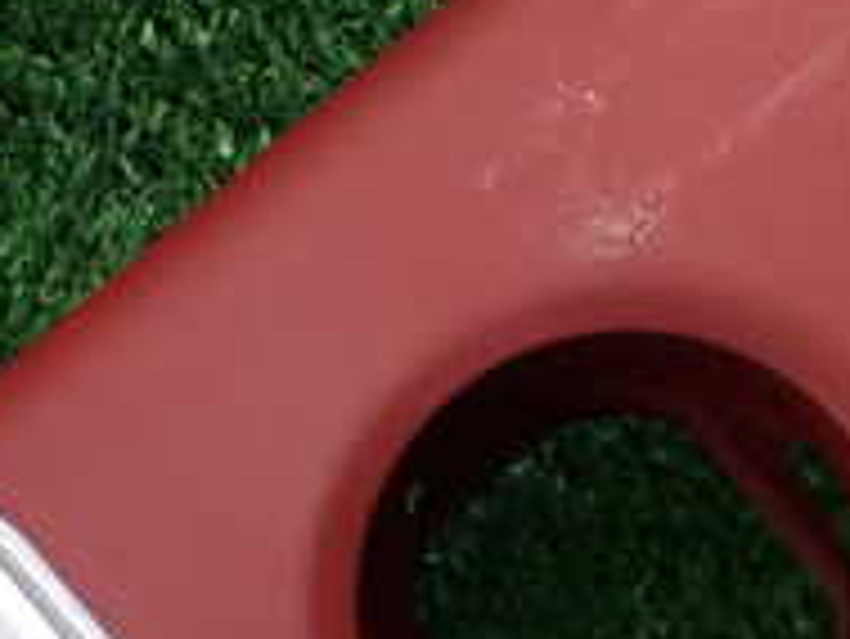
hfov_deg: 20.6
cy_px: 662
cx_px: 576
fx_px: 2334
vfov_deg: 15.3
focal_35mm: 95
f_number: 2.3
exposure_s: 1/125
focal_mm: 5.4
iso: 800
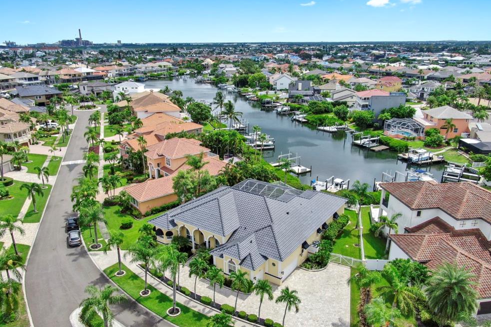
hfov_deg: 69.4
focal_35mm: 26
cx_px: 240
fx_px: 355
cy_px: 184
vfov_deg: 49.4
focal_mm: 4.39
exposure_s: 1/1250
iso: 110
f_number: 2.8
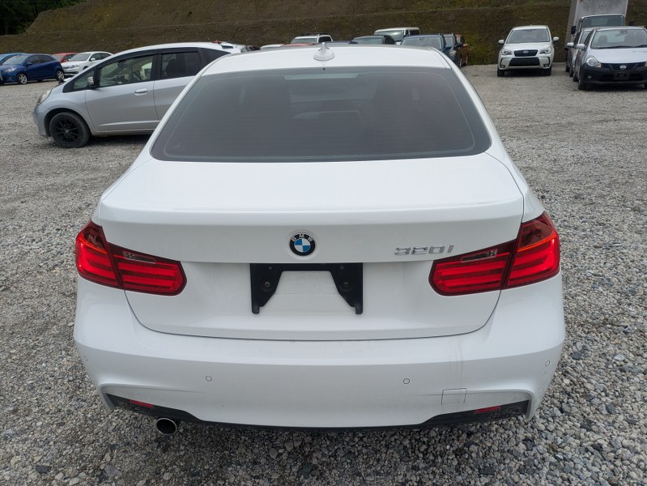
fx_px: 467
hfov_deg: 69.4
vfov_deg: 54.9
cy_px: 243
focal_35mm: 25
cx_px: 324
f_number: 1.89
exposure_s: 1/2092
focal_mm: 5.43
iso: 64
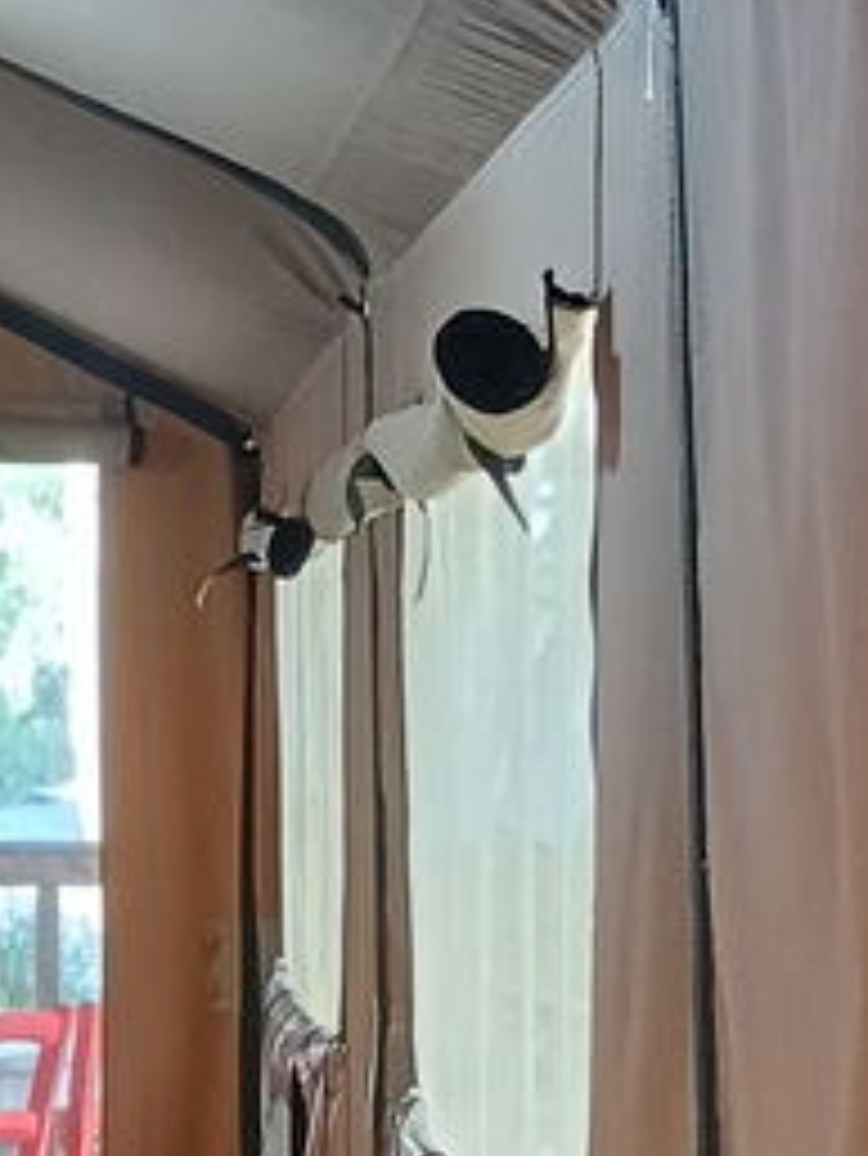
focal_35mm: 121
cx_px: -38
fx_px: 4042
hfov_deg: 12.1
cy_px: 1561
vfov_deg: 15.4
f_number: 1.8
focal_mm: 3.98
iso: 640
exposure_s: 1/33.3
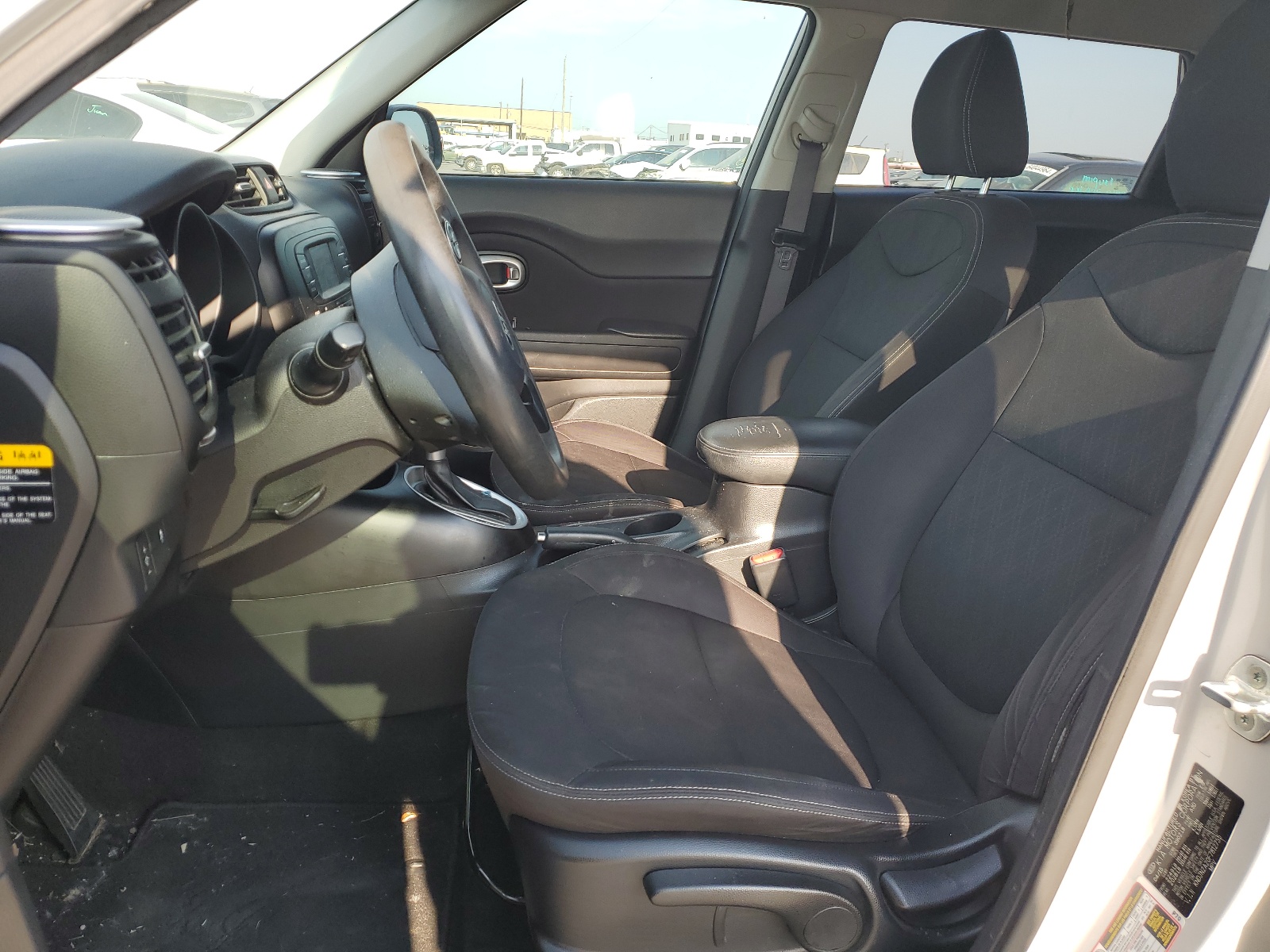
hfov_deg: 67.3
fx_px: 954
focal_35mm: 26
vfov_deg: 53.1
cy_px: 476
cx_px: 635
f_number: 1.5
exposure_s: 1/385
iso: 50
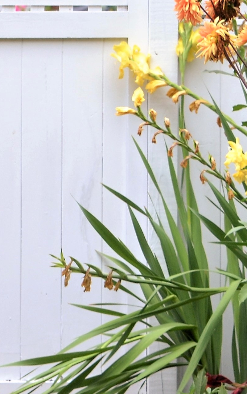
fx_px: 5803
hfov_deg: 2.4
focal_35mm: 539
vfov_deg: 3.9
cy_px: 132
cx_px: -169
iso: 360
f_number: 5.6
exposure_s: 1/500
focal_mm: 98
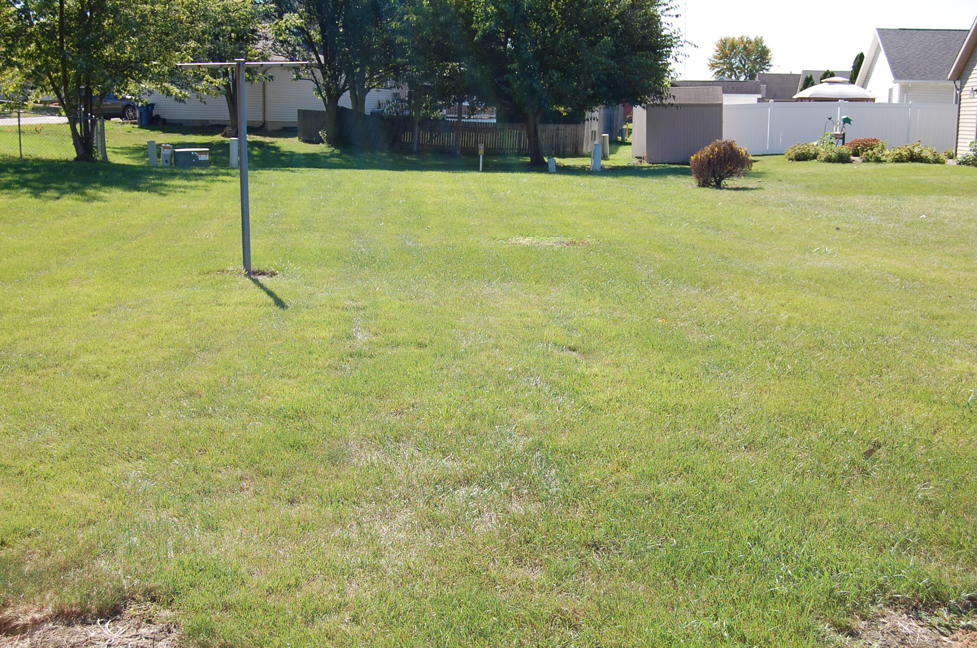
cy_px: 324
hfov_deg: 42.4
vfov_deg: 28.8
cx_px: 488
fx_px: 1260
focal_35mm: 46
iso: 200
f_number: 9
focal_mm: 31
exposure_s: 1/320
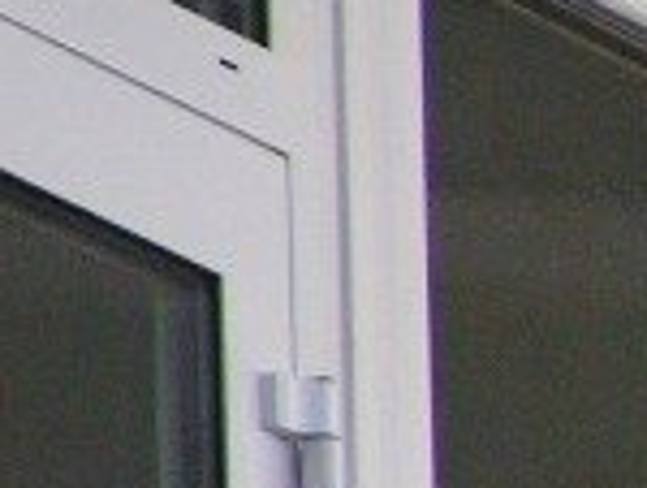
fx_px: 35363
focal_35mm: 1889
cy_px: 639
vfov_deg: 0.8
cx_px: 1721
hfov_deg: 1.0
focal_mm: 54.2
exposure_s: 1/320
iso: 200
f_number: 3.5
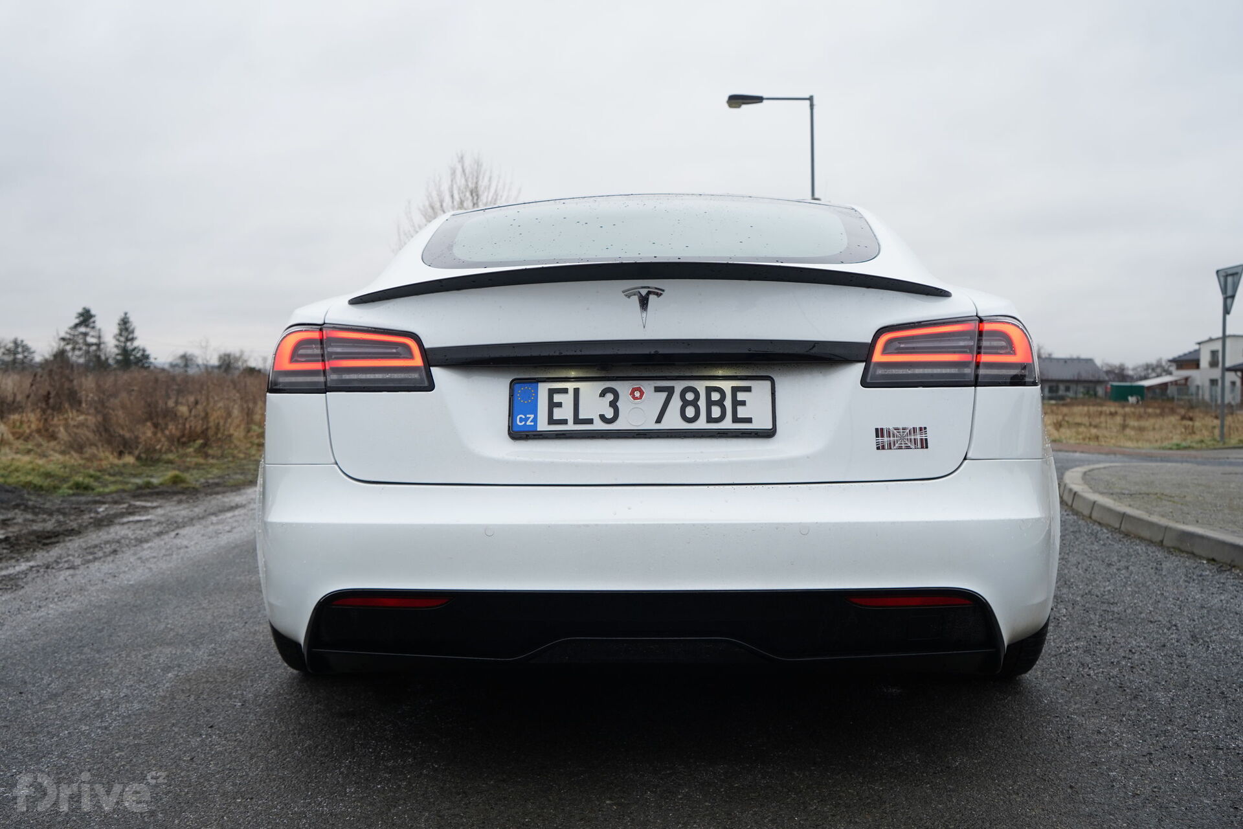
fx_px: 1174
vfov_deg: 38.9
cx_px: 622
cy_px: 414
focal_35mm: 34
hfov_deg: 55.8
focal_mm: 34
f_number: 6.3
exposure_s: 1/160
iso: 500
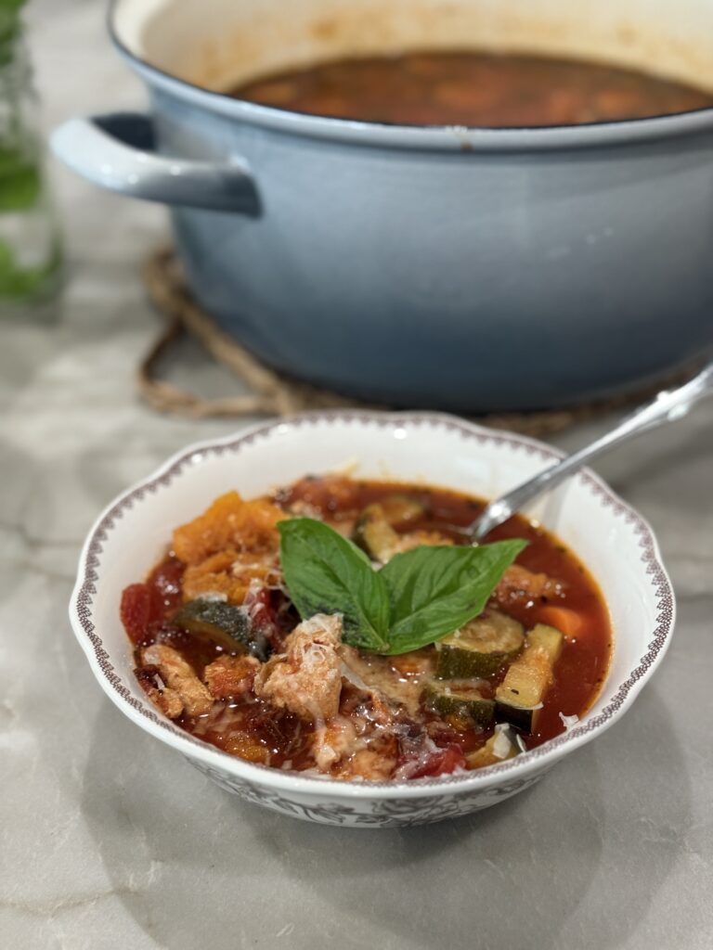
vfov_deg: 39.7
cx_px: 356
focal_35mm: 48
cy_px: 475
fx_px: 1318
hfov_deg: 30.3
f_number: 1.78
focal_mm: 6.76
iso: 320
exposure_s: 1/40
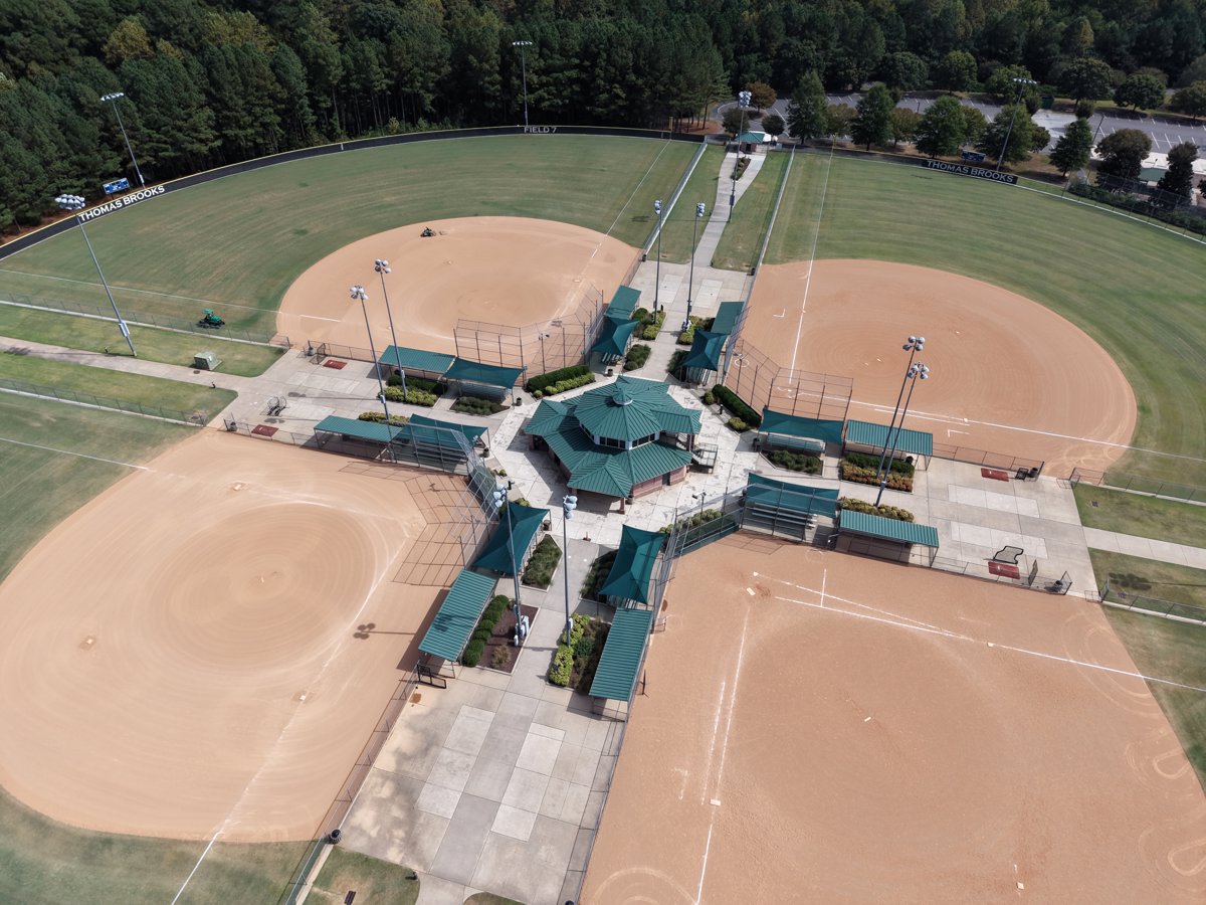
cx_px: 603
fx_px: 836
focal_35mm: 24
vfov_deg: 56.8
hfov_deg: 71.6
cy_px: 452
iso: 130
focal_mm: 8.67
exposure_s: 1/6400
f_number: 1.8
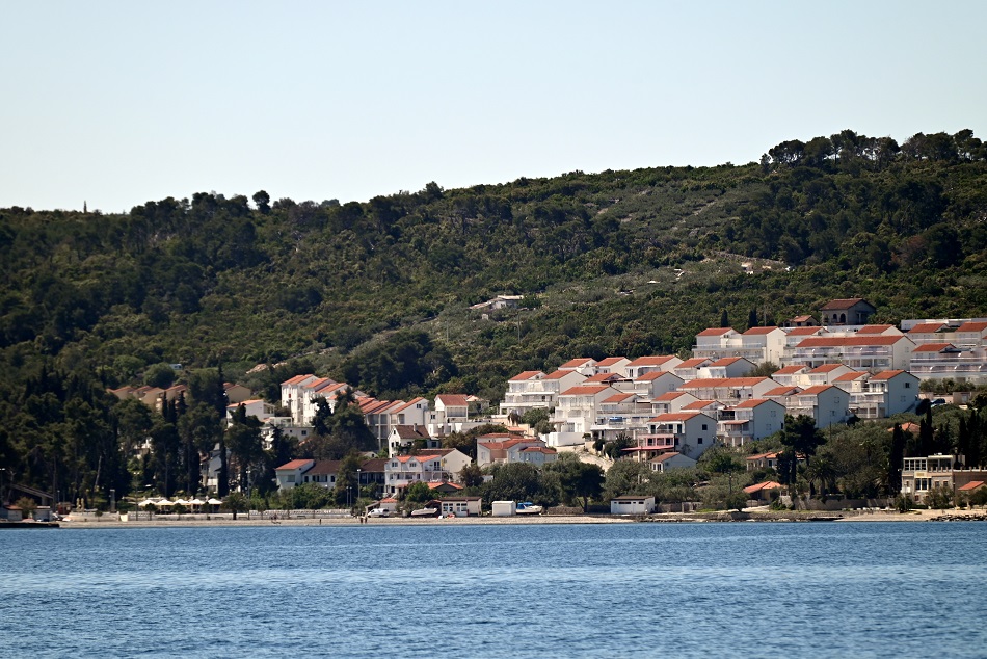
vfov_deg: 4.6
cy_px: 330
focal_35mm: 300
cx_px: 494
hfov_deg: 6.9
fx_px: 8227
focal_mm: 300
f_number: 5.6
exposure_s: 1/1000
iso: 180
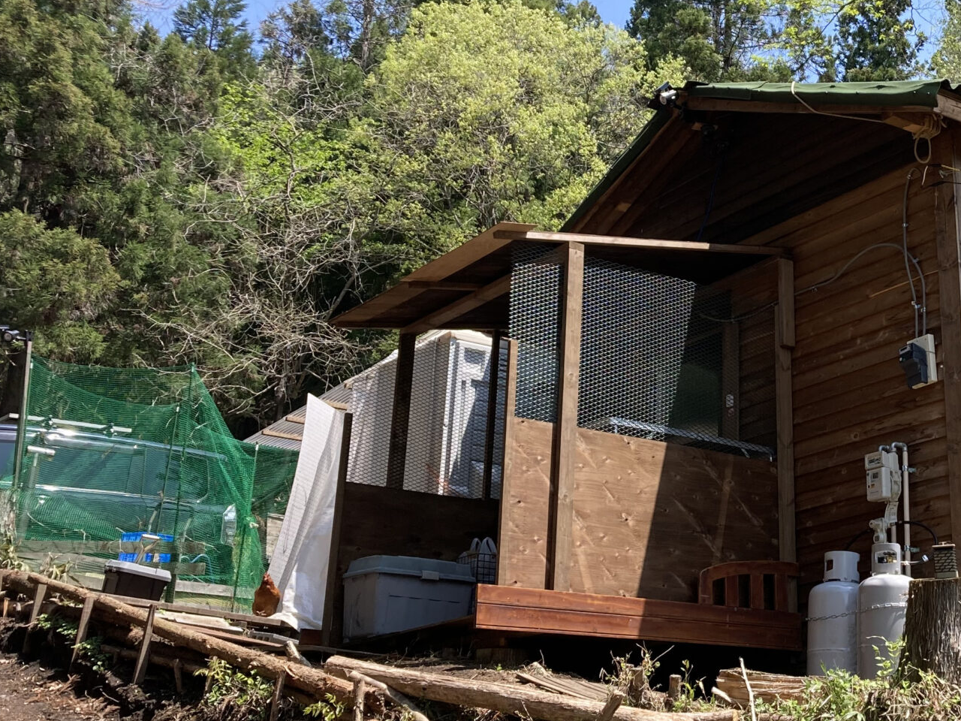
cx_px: 758
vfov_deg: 26.0
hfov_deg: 33.4
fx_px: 1555
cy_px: 264
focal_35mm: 56
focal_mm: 3.99
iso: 20
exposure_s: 1/716
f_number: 1.8
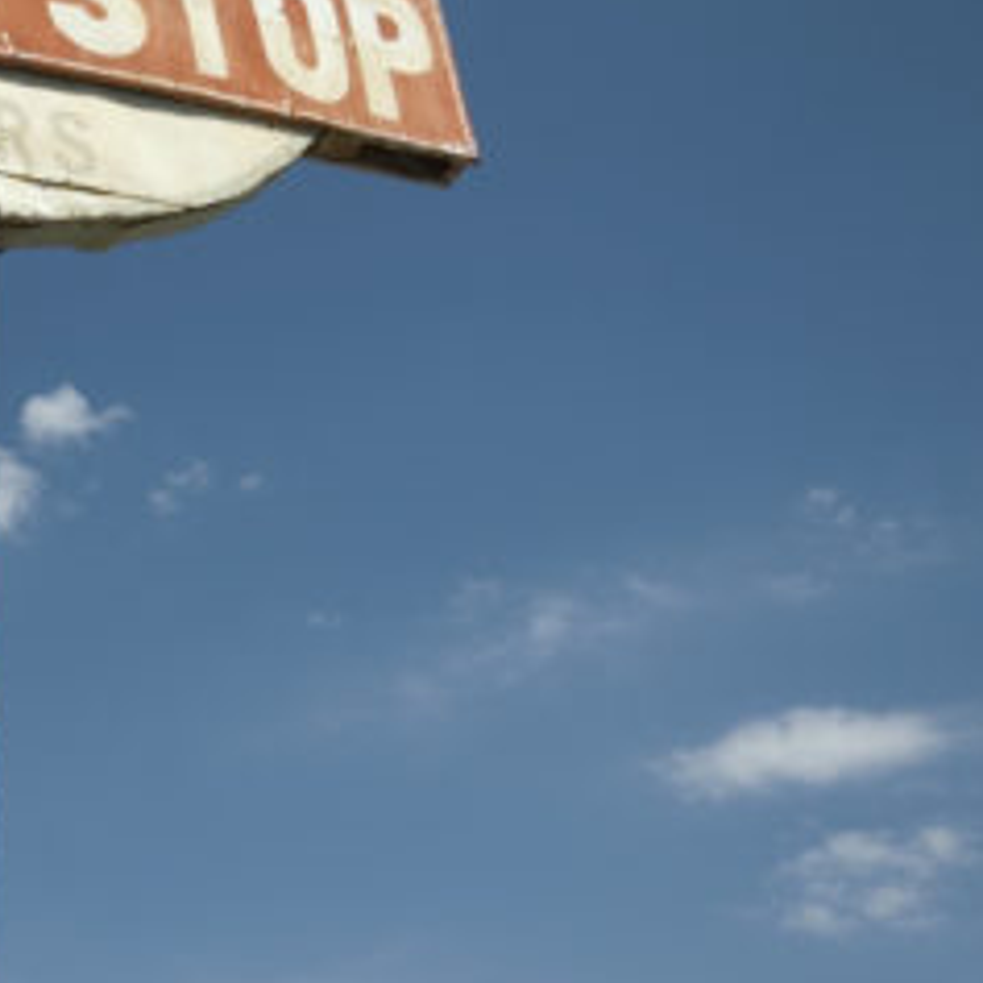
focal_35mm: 86
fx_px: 2763
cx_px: 8
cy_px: 498
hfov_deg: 19.6
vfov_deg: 20.2
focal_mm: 20
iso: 100
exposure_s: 1/250
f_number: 8
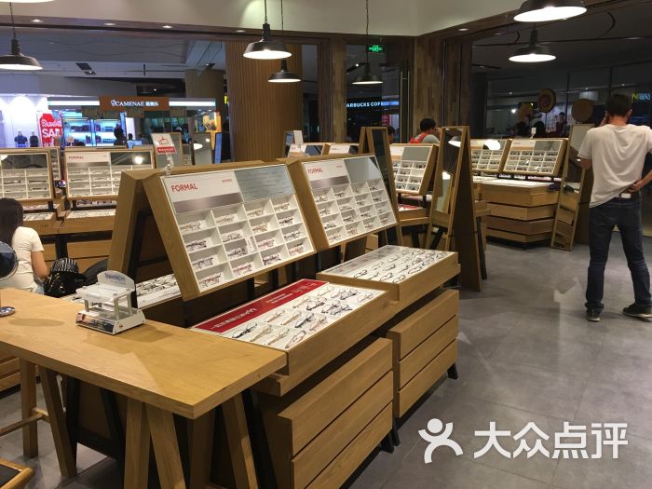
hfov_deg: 61.7
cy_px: 244
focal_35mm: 29
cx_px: 326
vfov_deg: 48.2
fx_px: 546
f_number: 2.2
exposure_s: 1/33
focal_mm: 4.15
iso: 32
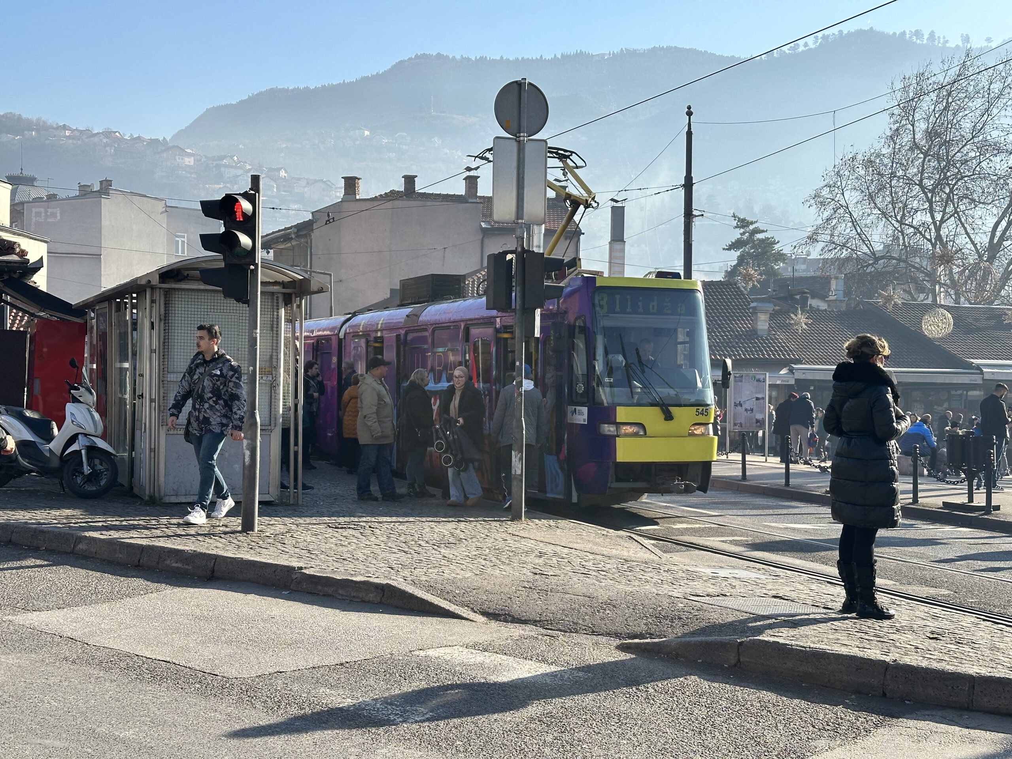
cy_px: 380
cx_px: 506
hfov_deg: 39.7
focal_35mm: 48
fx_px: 1403
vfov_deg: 30.3
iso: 64
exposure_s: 1/2532
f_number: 1.78
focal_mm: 6.86
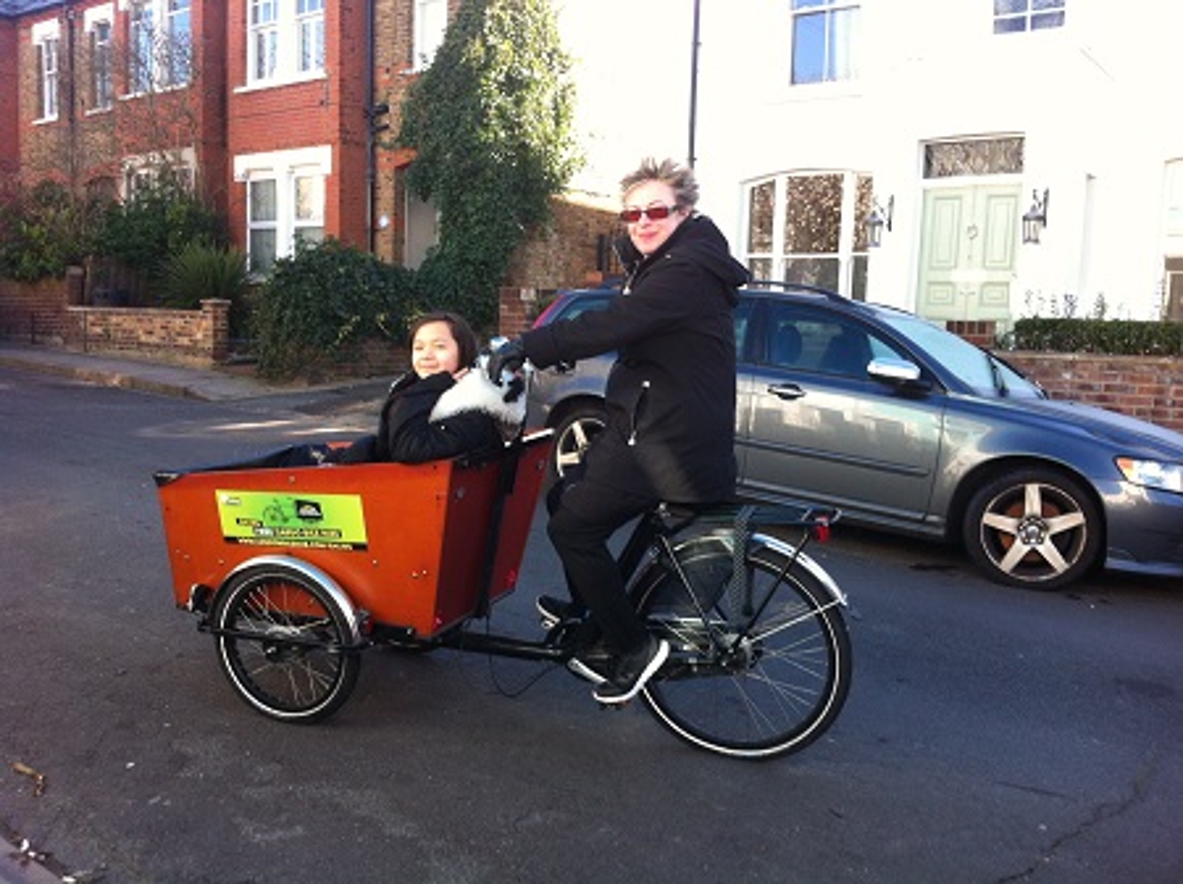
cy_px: 442
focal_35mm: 35
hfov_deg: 52.7
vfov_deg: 40.6
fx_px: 1194
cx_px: 592
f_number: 2.8
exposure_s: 1/128
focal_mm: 3.85
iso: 80
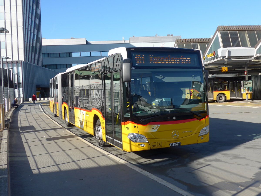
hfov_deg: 47.9
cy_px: 98
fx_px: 294
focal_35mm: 39
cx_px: 130
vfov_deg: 36.8
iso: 80
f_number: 2.8
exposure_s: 1/1000
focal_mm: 8
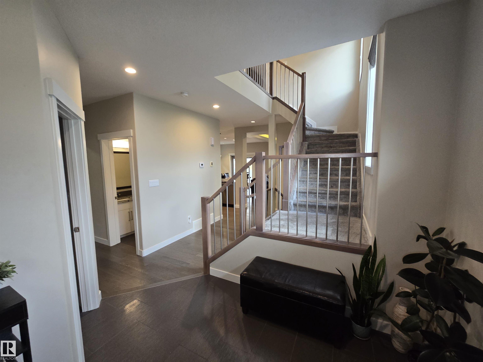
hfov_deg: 106.2
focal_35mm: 13
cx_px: 242
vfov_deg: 89.9
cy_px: 181
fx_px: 181
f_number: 2.2
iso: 160
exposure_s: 1/60
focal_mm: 2.2
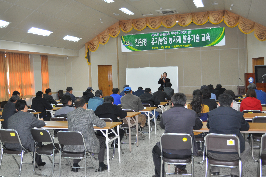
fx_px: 288
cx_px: 133
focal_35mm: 39
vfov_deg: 34.1
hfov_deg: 49.6
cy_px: 88
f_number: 4.2
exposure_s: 1/60
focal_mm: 26
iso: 800
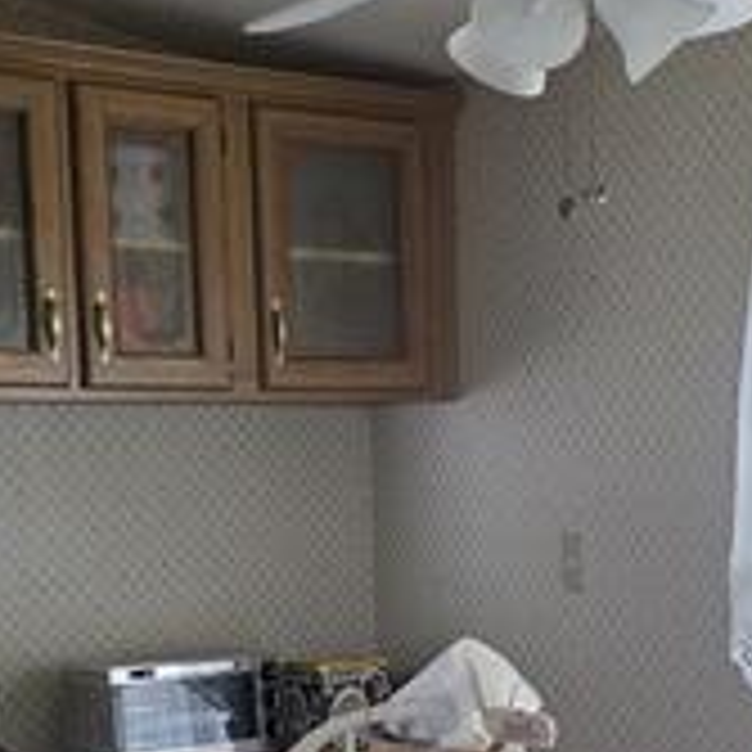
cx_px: 455
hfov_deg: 23.6
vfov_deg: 23.2
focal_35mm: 73
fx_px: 1794
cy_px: 653
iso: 640
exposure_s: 1/120
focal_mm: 6.3
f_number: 1.7
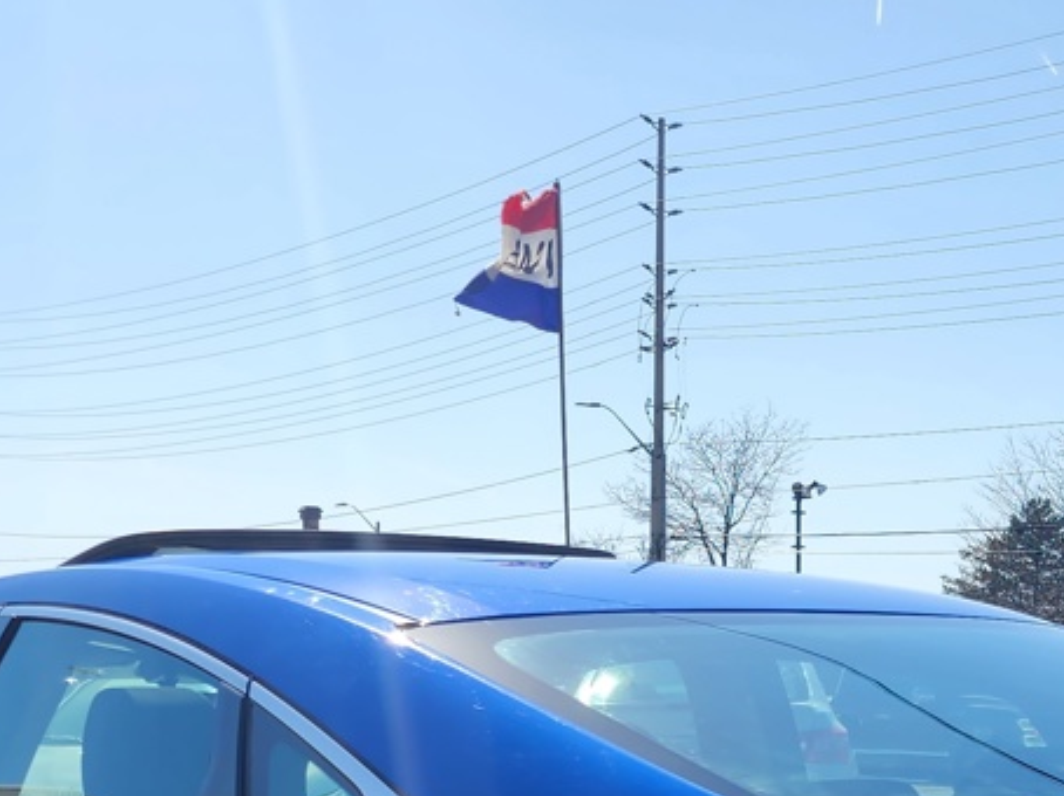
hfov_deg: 26.5
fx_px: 2243
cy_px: 1096
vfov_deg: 18.4
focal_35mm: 73
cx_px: 750
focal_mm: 6.4
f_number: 1.8
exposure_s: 1/1252
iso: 12
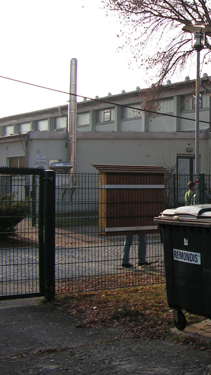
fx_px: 636
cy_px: 158
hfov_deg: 17.3
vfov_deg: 32.8
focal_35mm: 64
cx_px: 296
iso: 64
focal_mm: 6
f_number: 3.2
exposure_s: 1/400
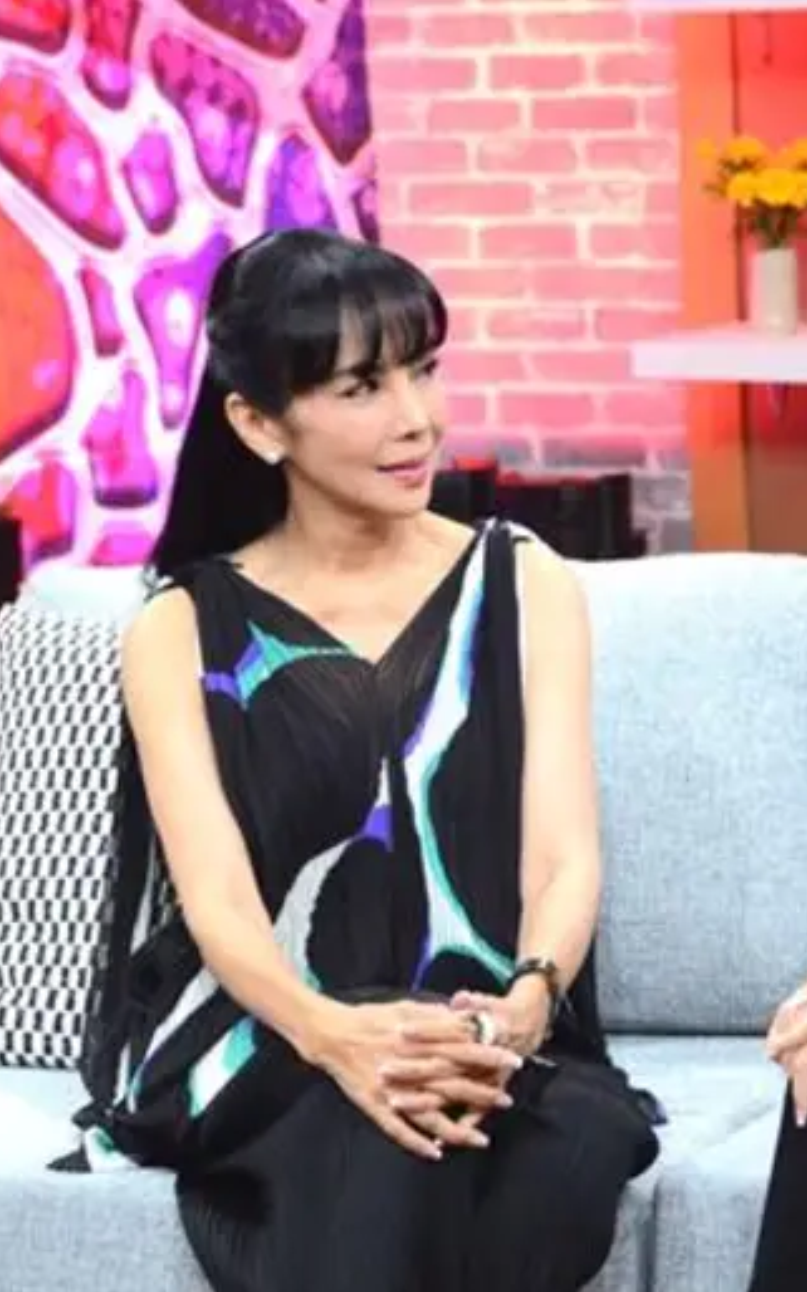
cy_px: 646
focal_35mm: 213
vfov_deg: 9.8
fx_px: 7500
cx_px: 732
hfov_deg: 6.1
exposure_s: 1/80
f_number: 5.3
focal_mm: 92
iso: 1250
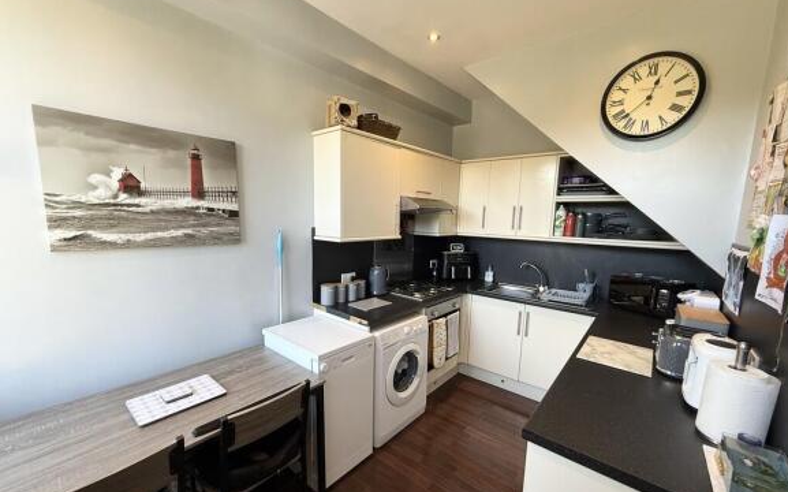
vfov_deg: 74.6
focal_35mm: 15
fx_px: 322
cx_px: 397
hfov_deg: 101.5
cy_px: 262
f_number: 2.2
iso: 200
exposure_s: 1/100
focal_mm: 2.22
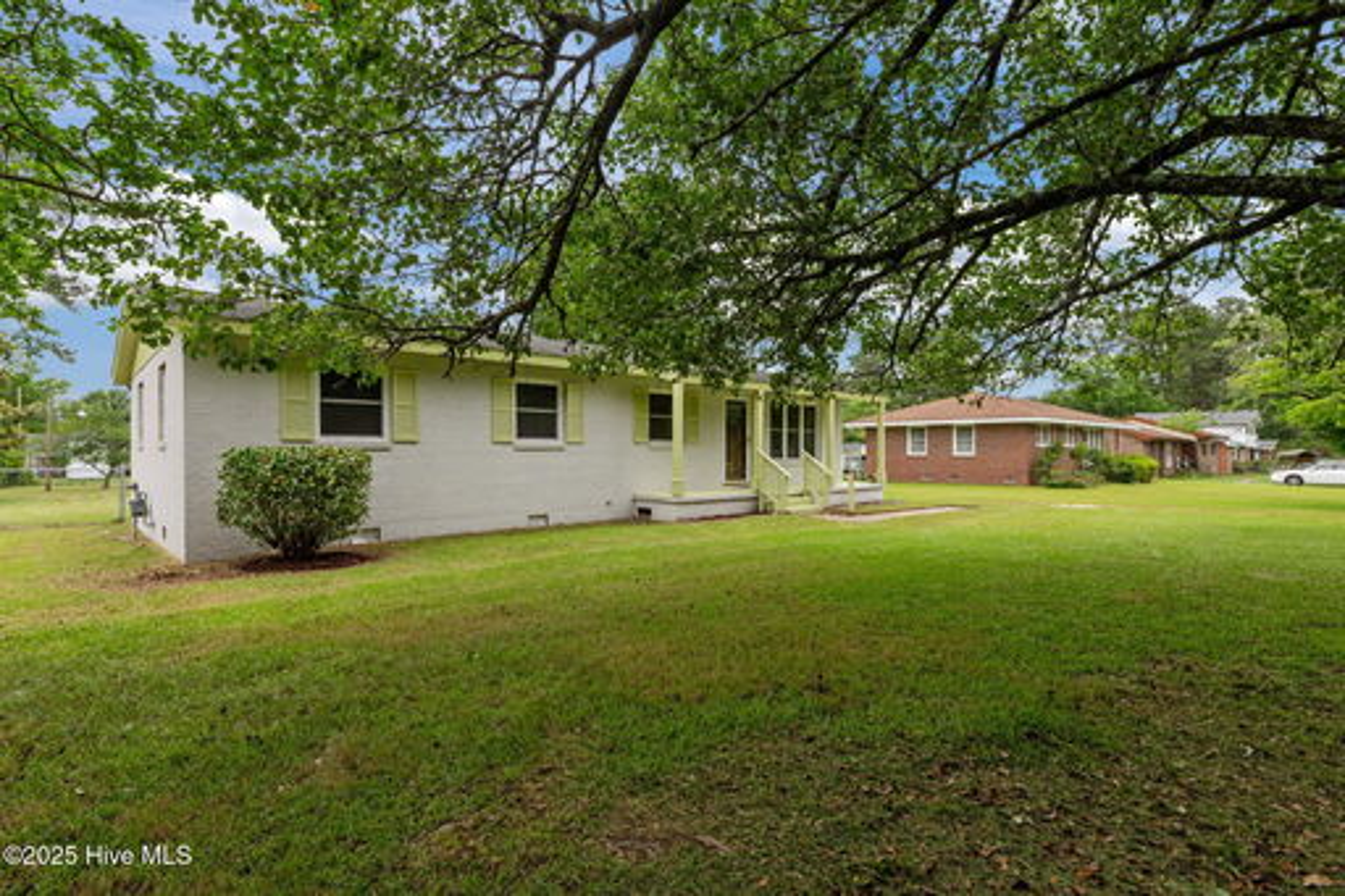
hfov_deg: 90.0
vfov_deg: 67.3
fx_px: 672
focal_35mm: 18
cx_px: 672
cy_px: 448
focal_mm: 18
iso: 640
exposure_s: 1/100
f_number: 10
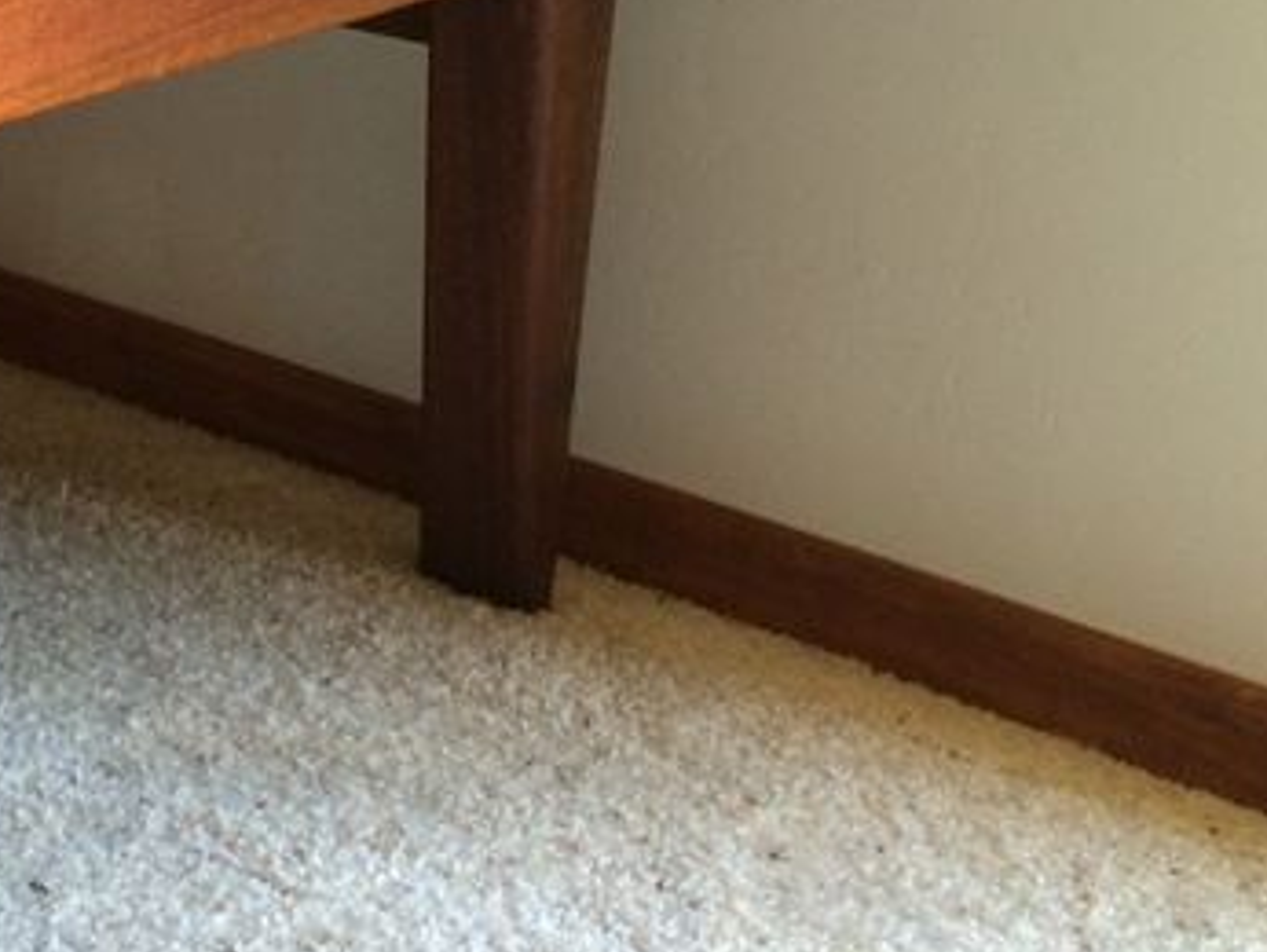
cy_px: 97
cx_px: -106
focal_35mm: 78
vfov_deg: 18.6
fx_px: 2857
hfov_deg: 23.5
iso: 125
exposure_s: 1/30
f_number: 2.2
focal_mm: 4.12
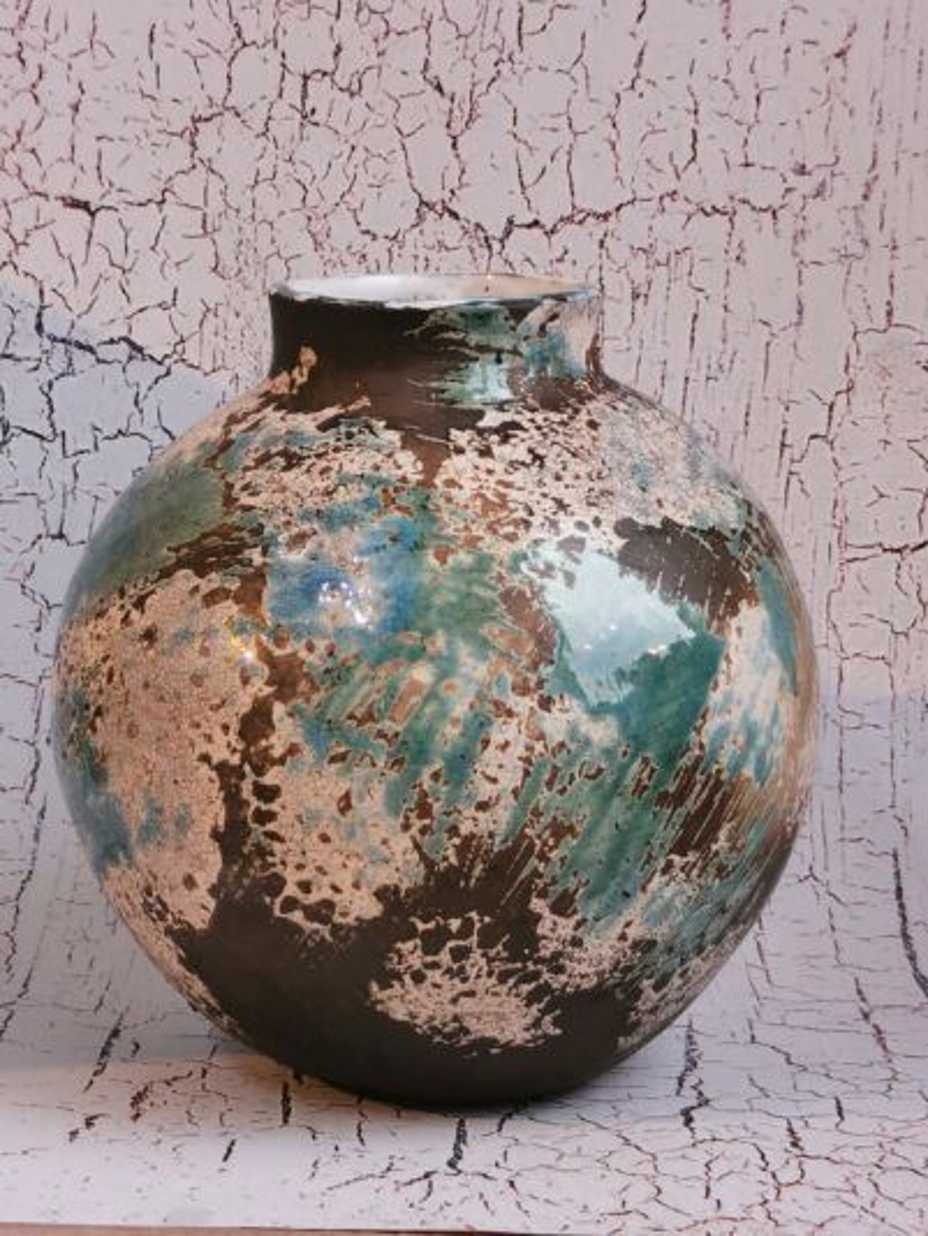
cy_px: 618
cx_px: 464
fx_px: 3000
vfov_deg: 23.3
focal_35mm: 84
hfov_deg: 17.6
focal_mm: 5.58
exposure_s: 1/100
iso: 100
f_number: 1.8
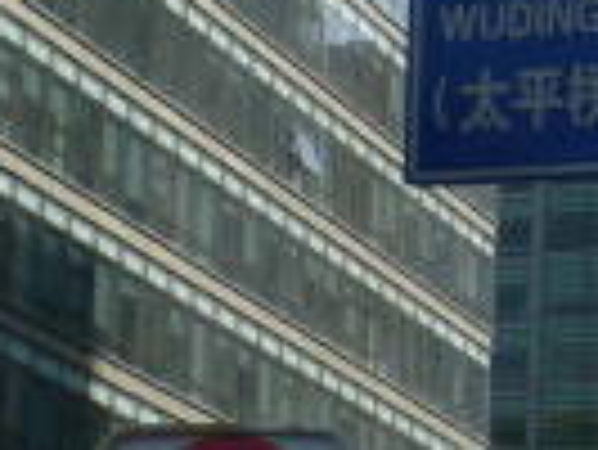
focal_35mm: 192
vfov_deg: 7.7
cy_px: 380
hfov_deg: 9.9
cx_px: 953
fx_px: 3320
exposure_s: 1/282
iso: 50
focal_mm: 6.3
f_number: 4.6
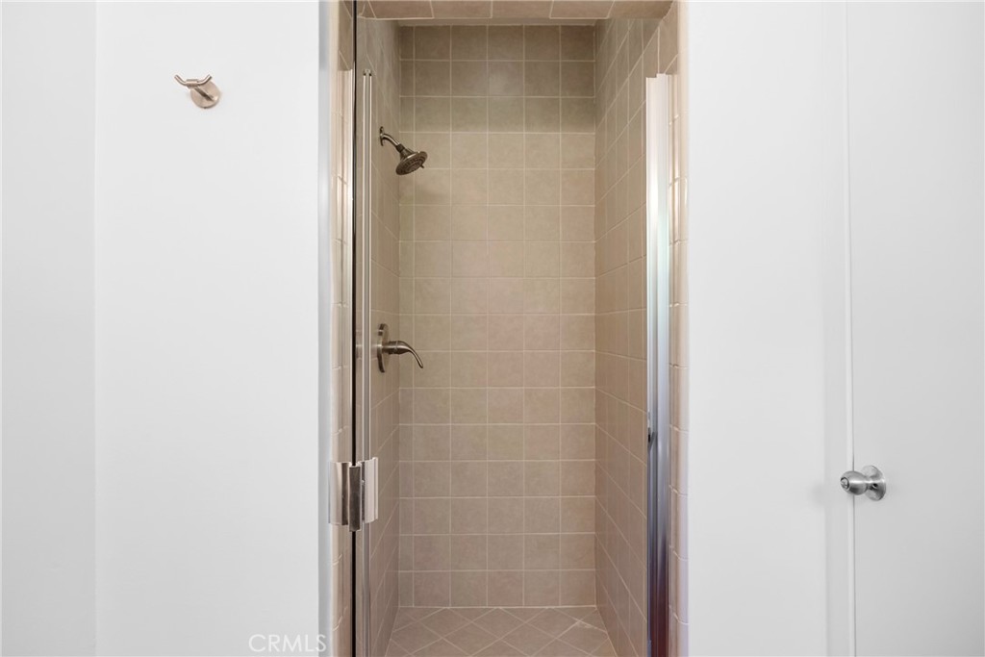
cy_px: 328
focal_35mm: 20
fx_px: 547
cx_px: 492
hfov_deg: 84.0
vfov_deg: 61.9
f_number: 9.5
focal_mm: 20
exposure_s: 1/15
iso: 320
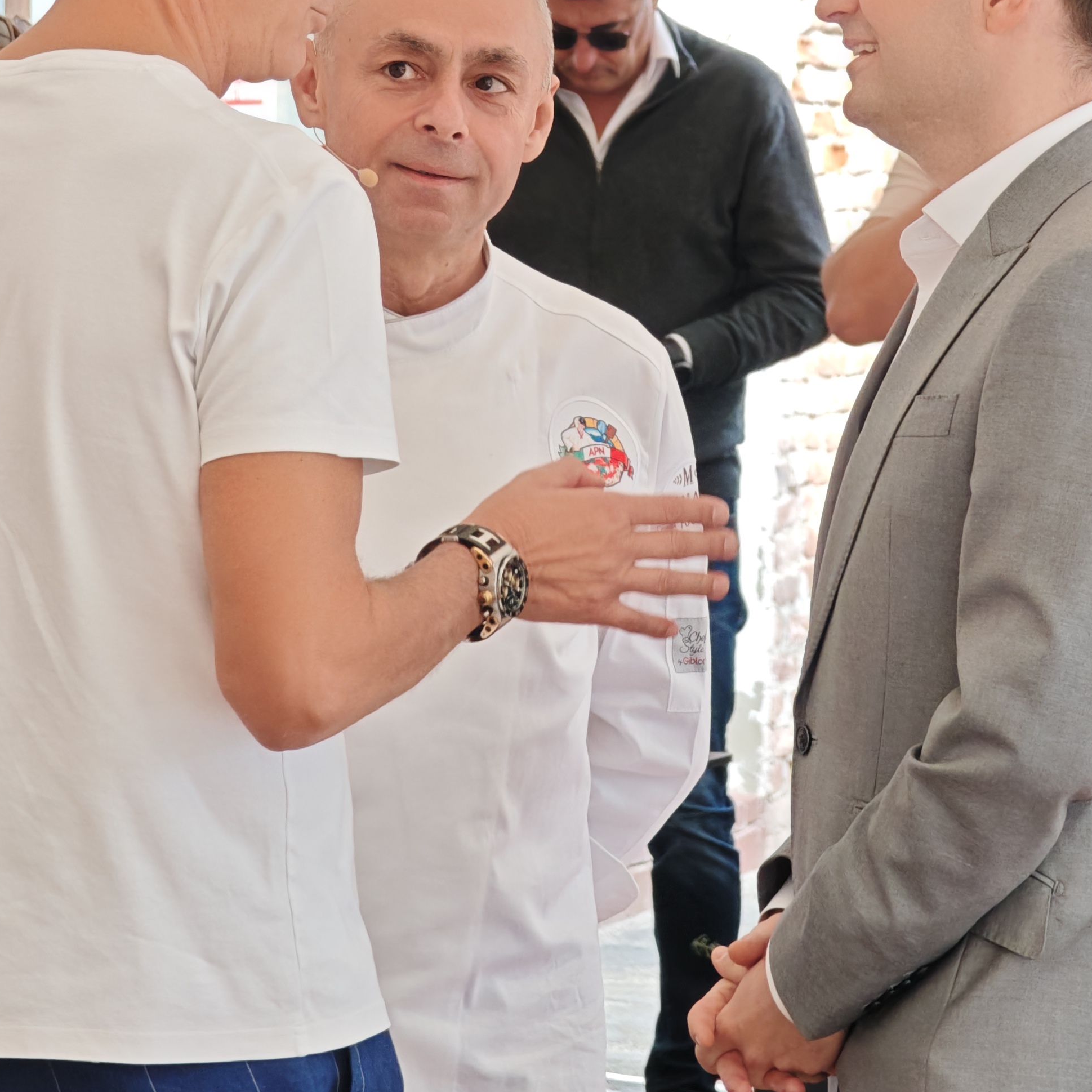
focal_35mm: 224
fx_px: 7995
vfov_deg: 7.8
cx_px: 560
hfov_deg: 7.8
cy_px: 340
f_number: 2.5
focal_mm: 19.4
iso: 160
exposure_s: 1/478
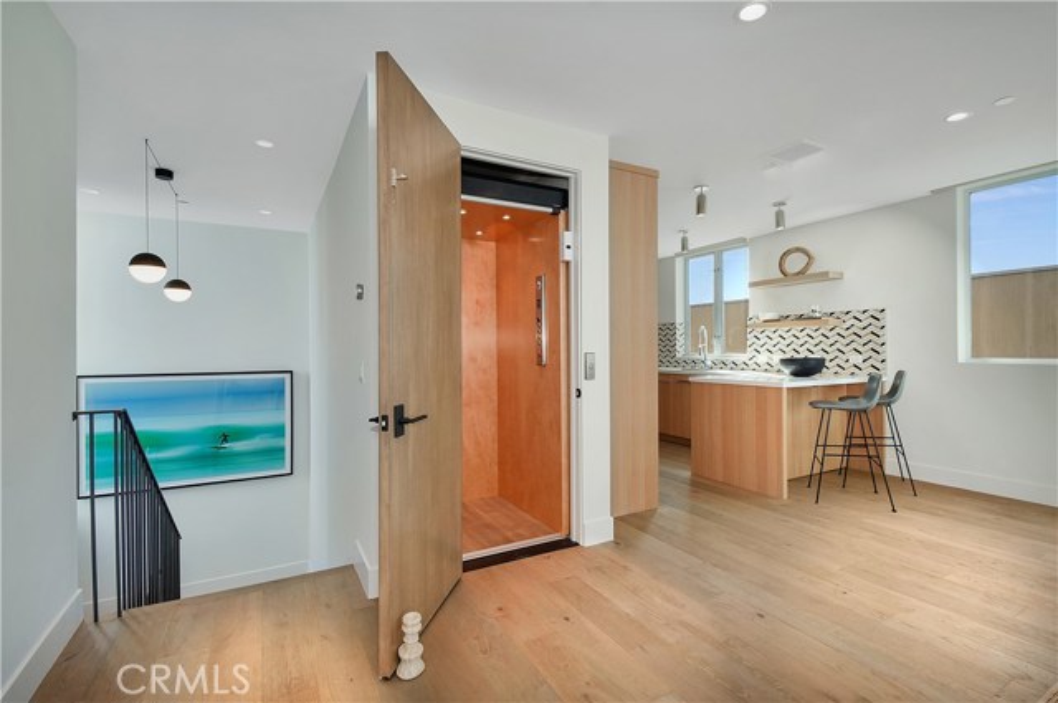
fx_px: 440
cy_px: 352
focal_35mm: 15
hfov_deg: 100.5
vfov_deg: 77.2
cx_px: 529
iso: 250
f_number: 8
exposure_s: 1/50
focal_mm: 10
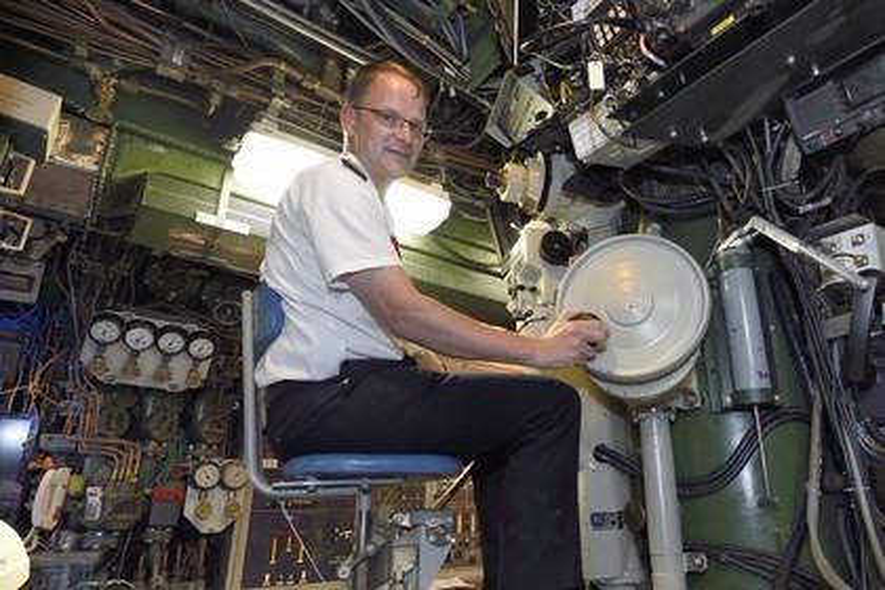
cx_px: 442
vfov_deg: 64.6
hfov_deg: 86.9
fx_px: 467
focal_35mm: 19
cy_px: 295
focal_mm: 19
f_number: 6.3
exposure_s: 1/15
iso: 1000
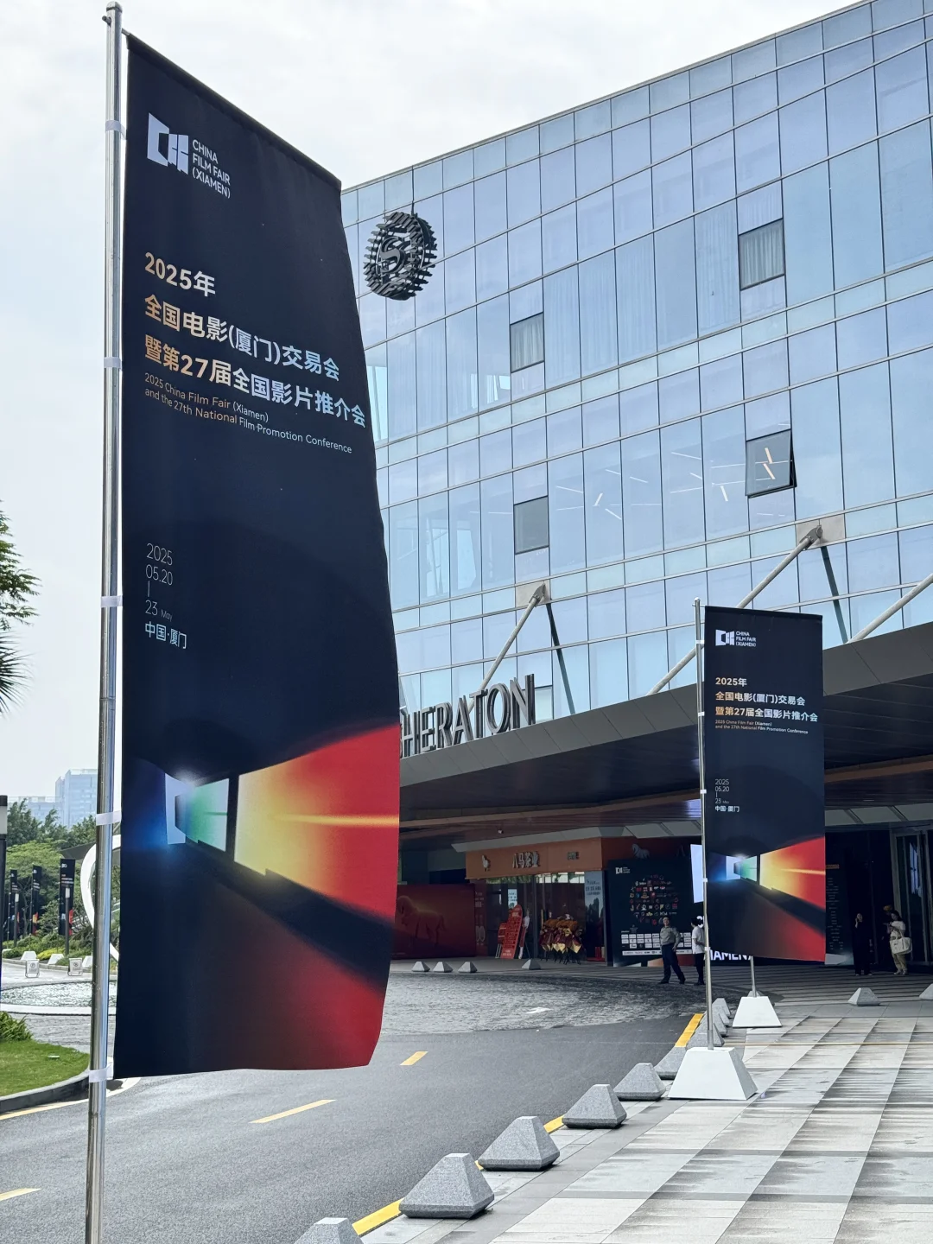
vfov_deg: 39.7
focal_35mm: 48
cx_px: 466
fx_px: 1725
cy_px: 622
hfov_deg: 30.3
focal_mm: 6.76
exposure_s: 1/1681
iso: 64
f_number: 1.78
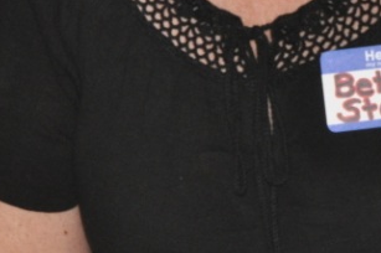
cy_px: -158
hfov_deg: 6.0
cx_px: 437
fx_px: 3594
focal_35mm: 340
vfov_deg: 4.0
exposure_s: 1/60
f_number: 5.3
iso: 800
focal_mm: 68
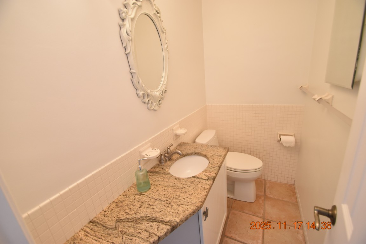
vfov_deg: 77.3
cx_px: 183
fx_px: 152
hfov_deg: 100.4
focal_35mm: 15
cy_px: 122
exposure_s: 1/20
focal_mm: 10
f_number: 3.5
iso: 800
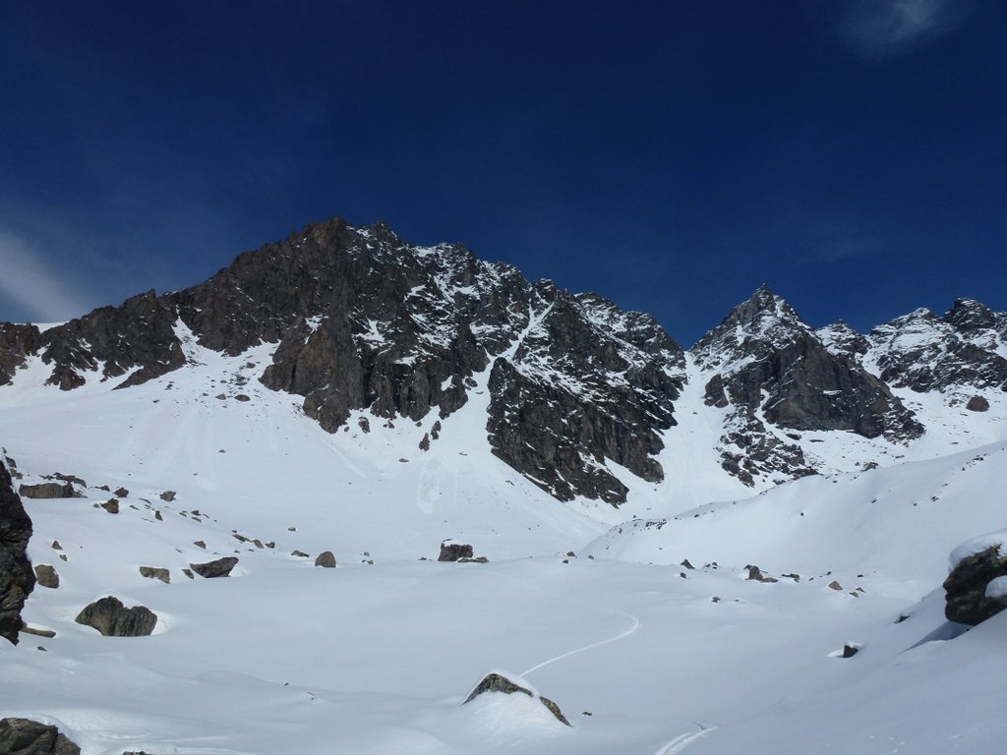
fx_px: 698
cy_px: 378
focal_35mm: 24
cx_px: 504
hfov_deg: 71.6
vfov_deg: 56.8
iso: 100
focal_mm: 4.3
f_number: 5
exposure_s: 1/2000
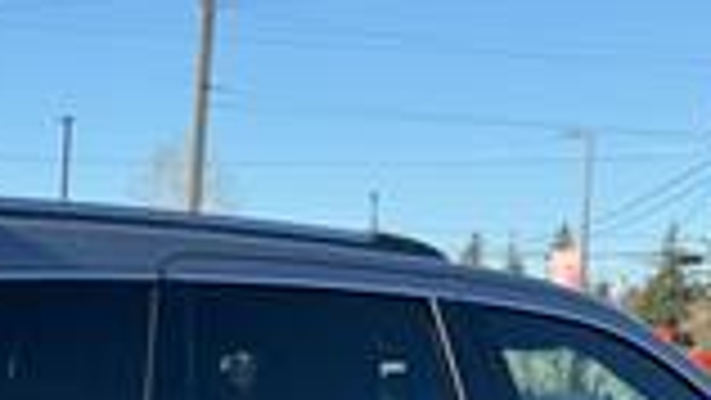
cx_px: -32
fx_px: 1999
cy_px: 557
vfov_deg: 11.1
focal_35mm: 106
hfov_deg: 19.5
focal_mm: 6.76
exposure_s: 1/2370
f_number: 1.78
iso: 80
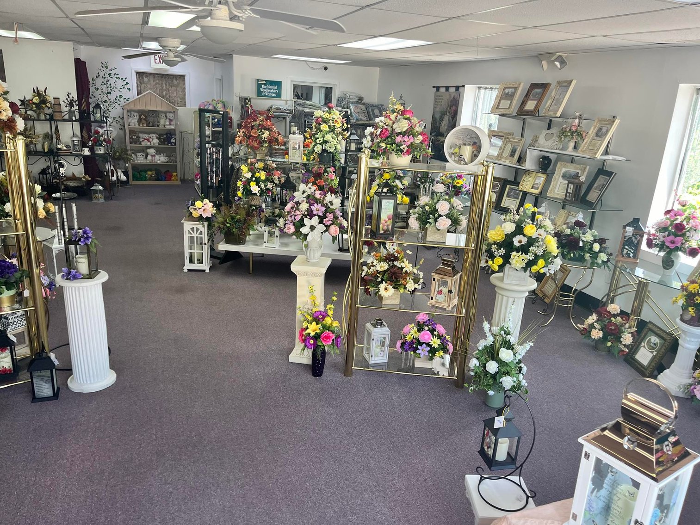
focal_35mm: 26
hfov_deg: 67.3
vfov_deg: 53.1
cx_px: 350
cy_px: 262
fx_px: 526
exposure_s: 1/120
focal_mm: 5.1
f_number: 1.6
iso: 125
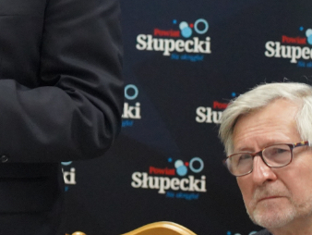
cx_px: -115
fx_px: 3500
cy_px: 22
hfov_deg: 5.1
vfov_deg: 3.8
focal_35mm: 388
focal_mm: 105
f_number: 4
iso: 6400
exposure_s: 1/160
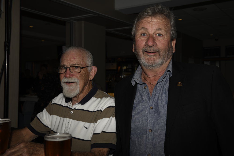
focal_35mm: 42
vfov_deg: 31.9
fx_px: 273
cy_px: 78
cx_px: 117
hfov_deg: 46.4
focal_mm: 42
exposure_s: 1/100
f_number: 8
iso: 320
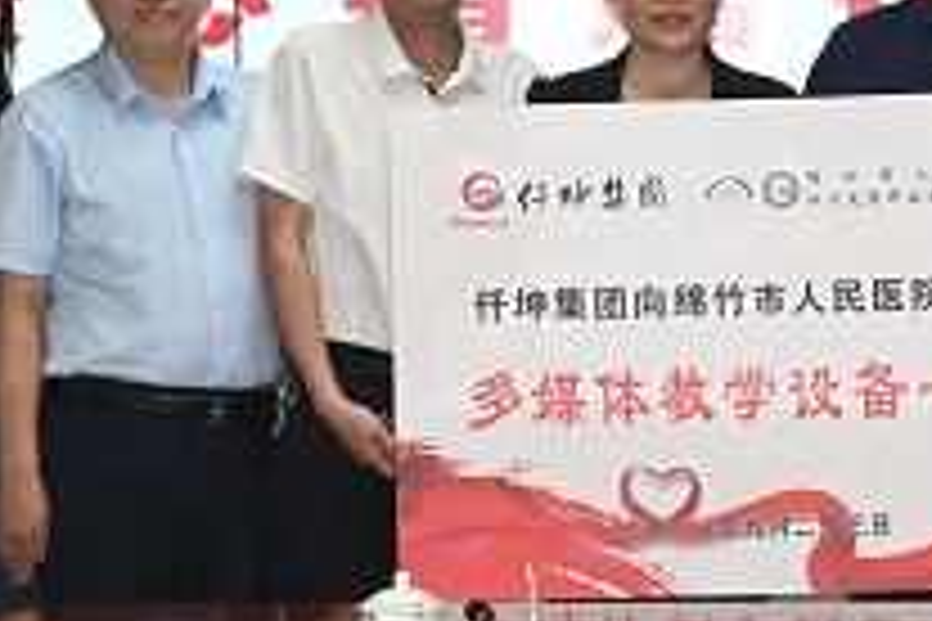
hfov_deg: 11.1
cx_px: 563
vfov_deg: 7.4
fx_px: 4789
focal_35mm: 185
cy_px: 268
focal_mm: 50
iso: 3200
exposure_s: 1/100
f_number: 10
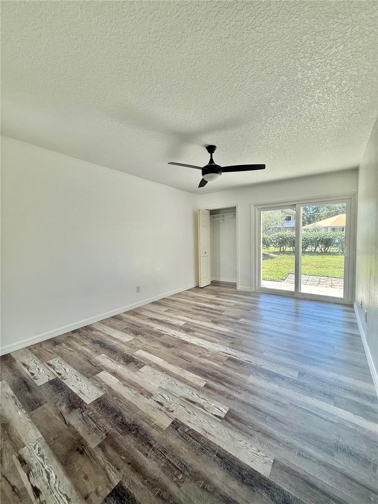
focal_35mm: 14
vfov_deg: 102.1
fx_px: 204
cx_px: 189
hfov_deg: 85.7
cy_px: 252
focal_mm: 2.22
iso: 50
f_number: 2.2
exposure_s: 1/133
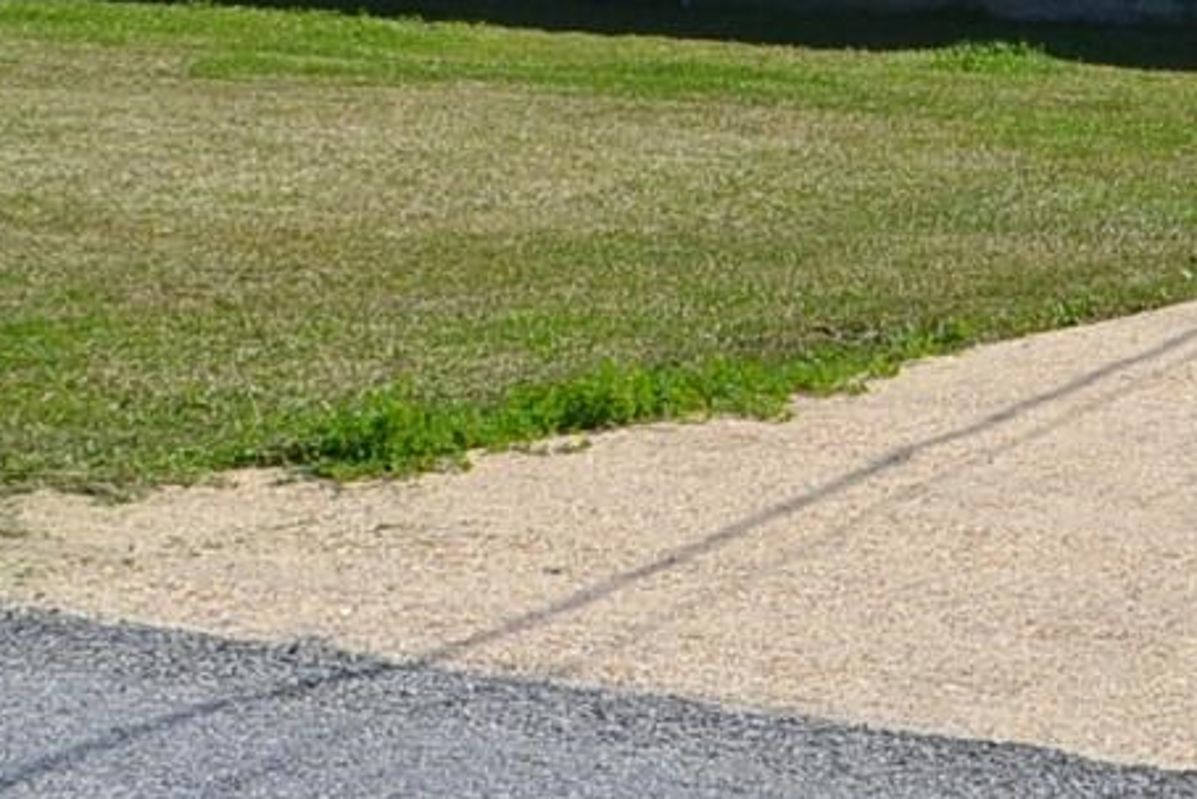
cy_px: -443
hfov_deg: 14.6
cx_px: 1353
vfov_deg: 9.7
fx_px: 4556
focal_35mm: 137
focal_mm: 18
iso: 100
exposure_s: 1/250
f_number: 8
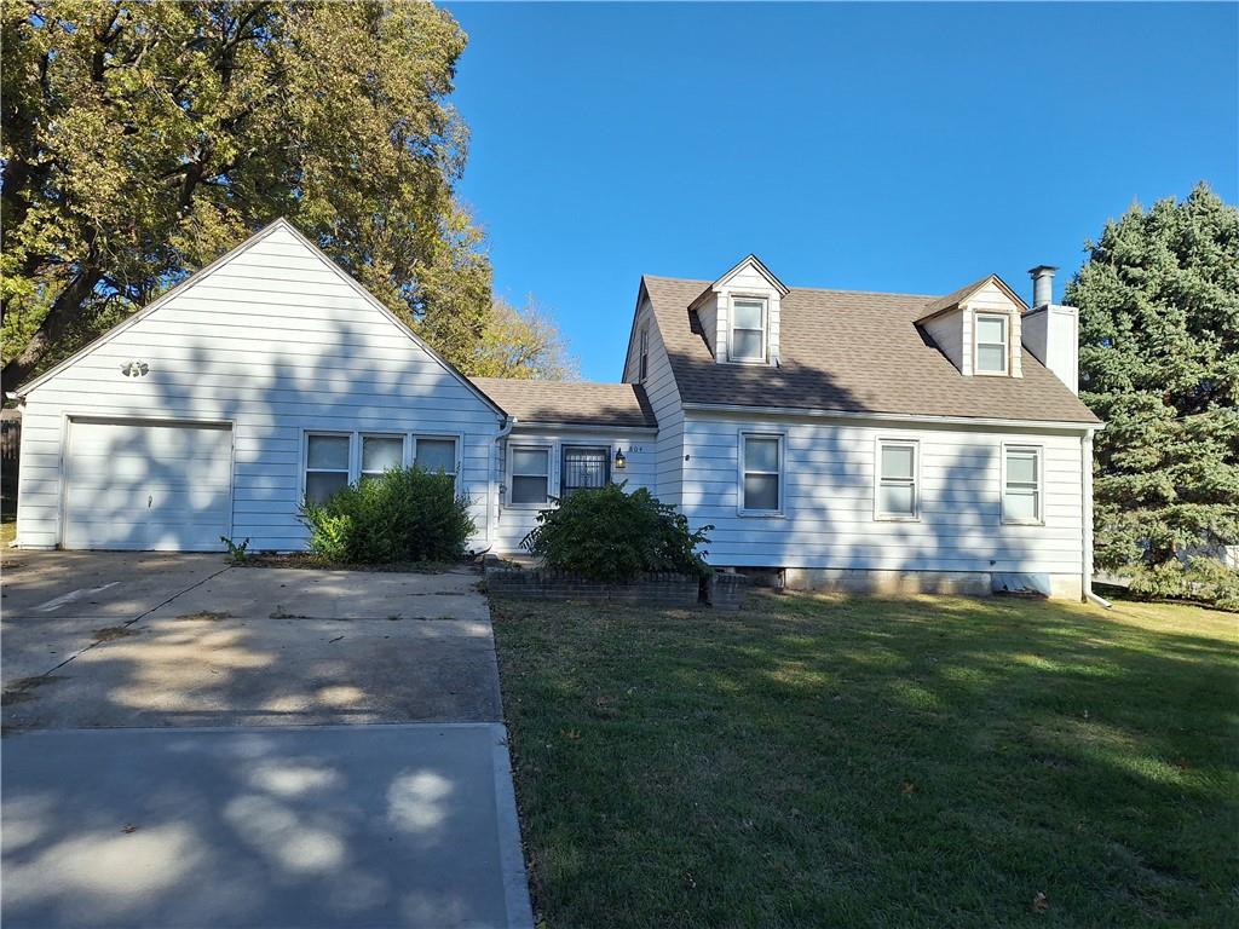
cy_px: 464
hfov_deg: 73.9
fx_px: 823
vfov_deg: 58.9
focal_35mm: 23
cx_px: 620
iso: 40
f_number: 1.8
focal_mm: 5.54
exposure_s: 1/2597
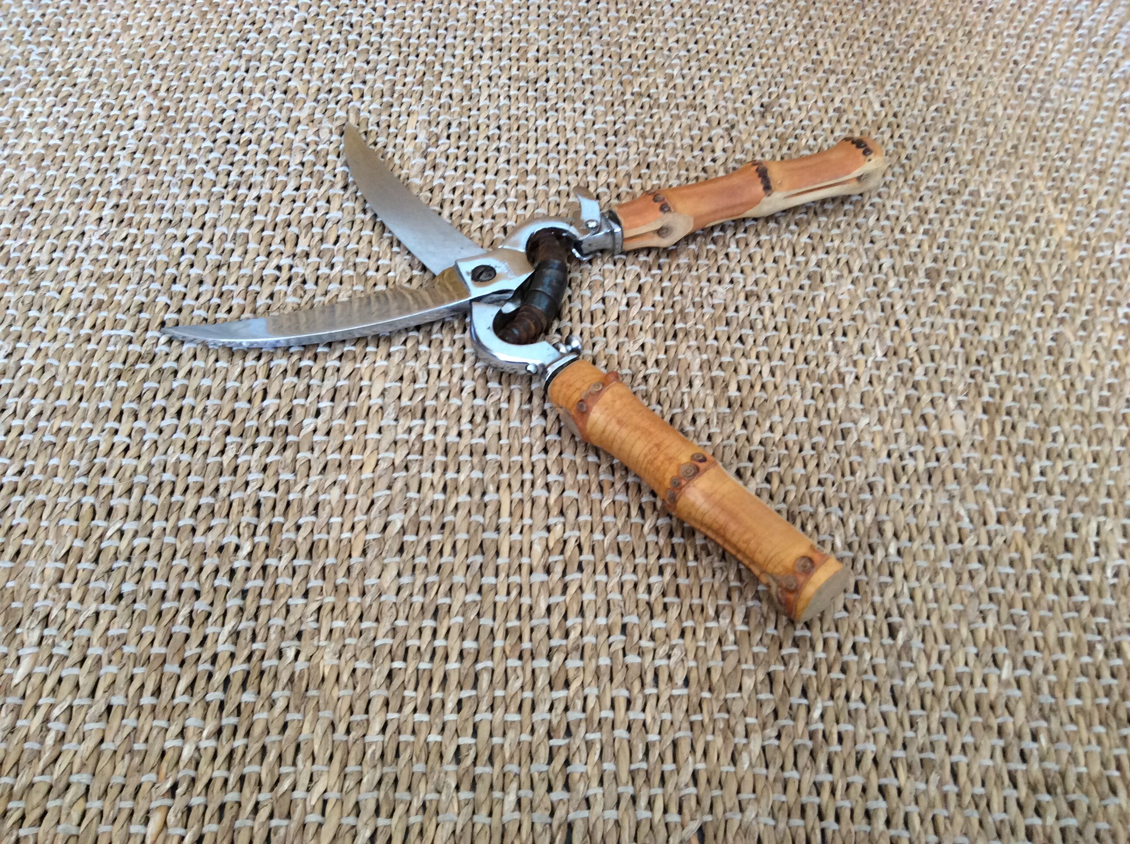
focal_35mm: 32
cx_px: 565
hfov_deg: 56.9
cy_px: 422
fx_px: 1043
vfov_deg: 44.1
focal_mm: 3.3
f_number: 2.4
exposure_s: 1/25
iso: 80
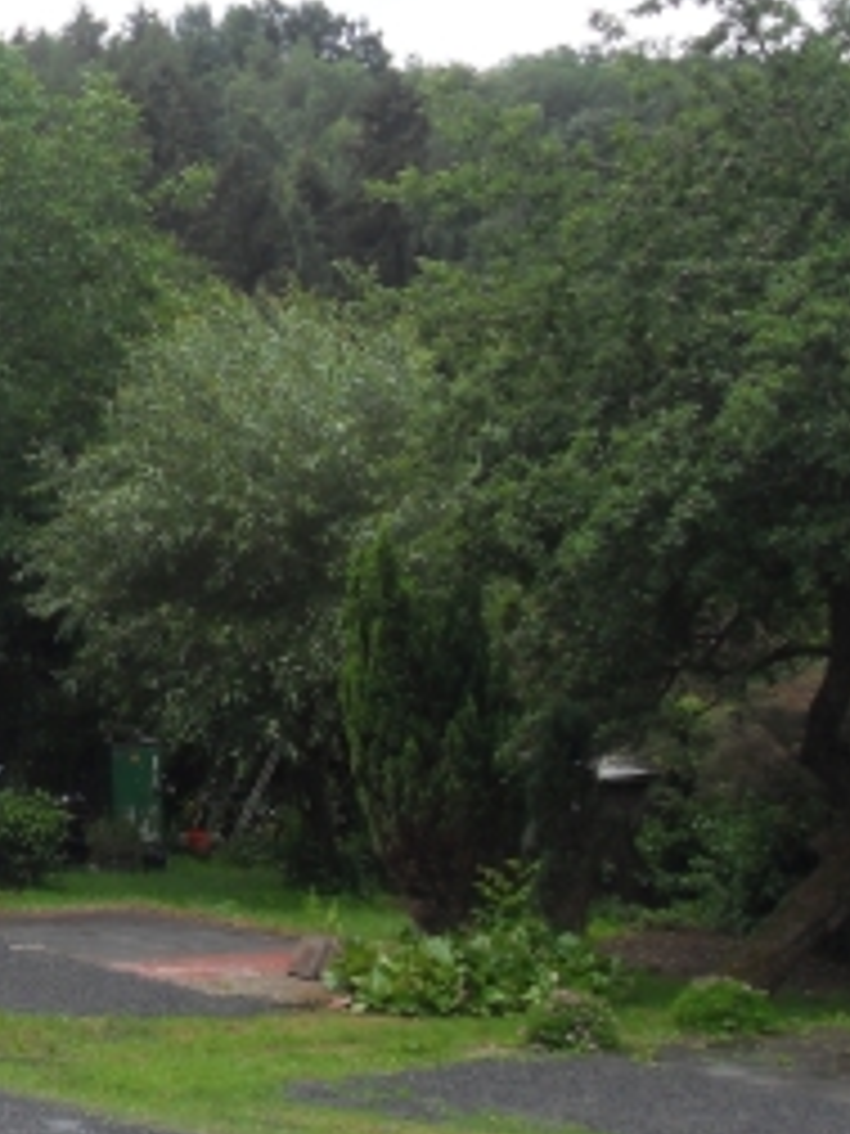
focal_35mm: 86
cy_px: 506
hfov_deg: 16.2
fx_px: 2816
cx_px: -292
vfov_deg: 22.7
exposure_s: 1/90
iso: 80
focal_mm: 6.3
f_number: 8.2
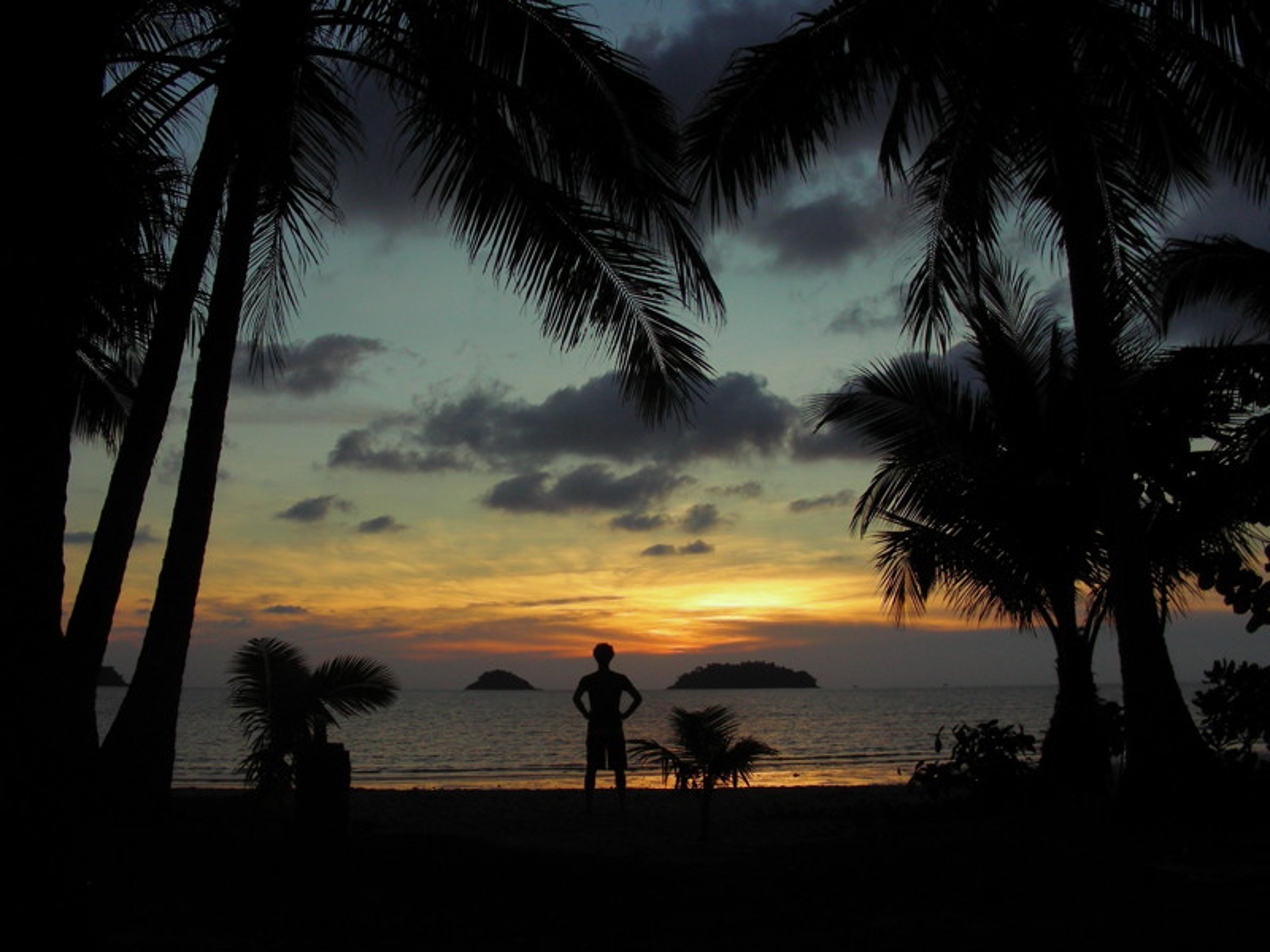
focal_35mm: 38
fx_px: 1394
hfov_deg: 49.0
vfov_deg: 37.7
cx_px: 635
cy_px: 476
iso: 50
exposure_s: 1/150
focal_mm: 6.3
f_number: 4
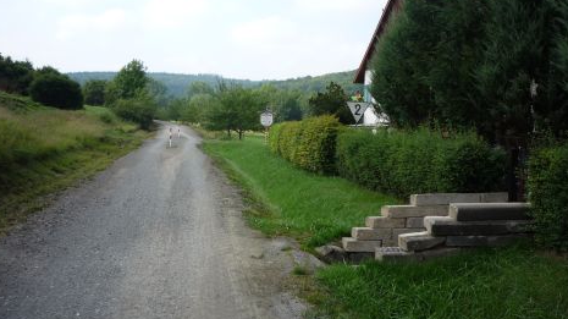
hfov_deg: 55.3
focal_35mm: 36
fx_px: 542
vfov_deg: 32.7
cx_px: 281
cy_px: 125
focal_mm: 5.2
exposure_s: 1/400
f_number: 4
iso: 100
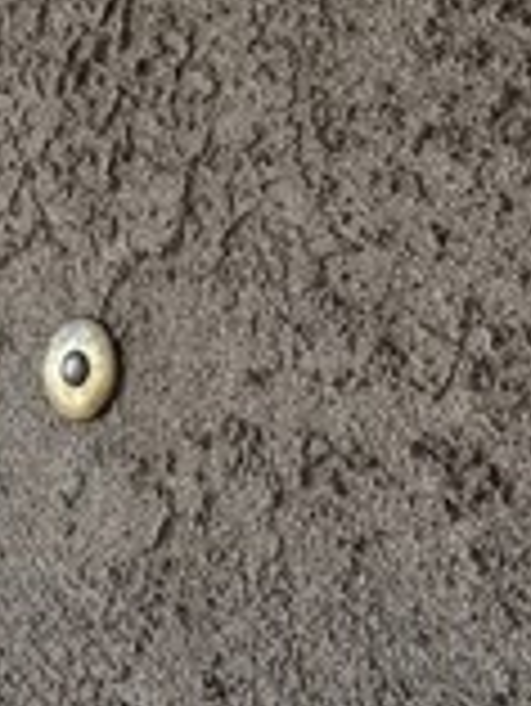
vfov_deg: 20.0
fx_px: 2002
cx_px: -302
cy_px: 468
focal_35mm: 98
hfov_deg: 14.0
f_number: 1.78
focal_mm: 6.76
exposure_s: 1/263
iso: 80
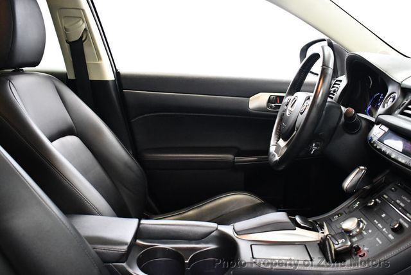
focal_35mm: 36
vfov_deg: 36.9
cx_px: 206
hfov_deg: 53.1
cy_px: 138
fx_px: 411
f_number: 3.5
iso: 3200
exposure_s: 1/80
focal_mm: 18
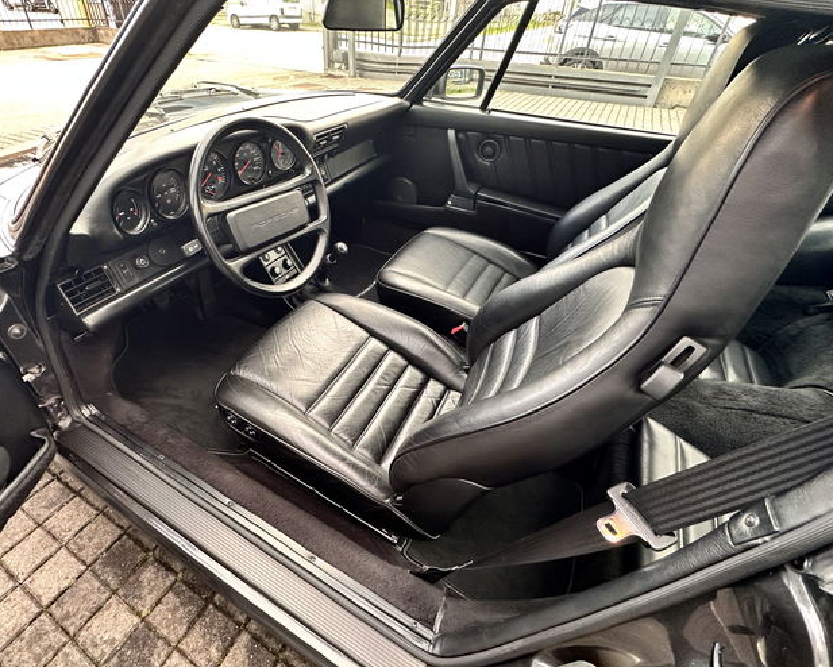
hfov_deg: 89.1
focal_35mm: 17
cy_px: 315
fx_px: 419
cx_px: 359
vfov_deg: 76.9
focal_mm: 2.22
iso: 250
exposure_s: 1/99
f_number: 2.2
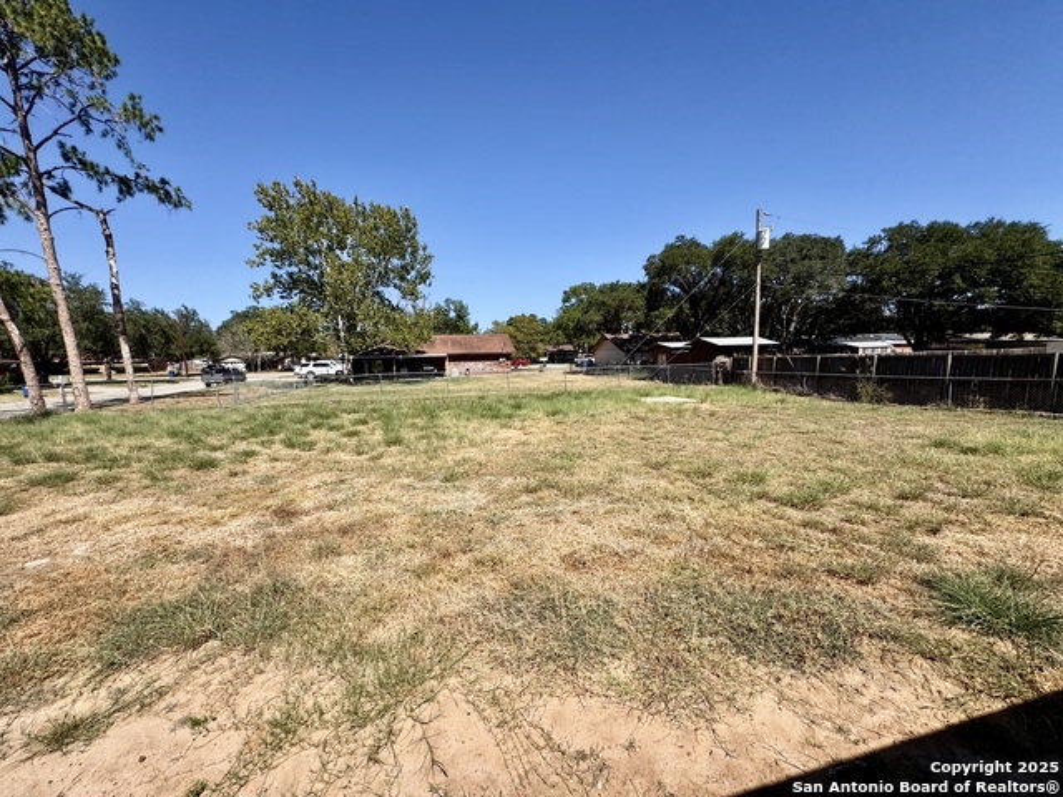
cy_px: 398
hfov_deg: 102.1
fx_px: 430
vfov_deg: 85.7
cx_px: 532
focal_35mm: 14
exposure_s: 1/1927
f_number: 2.2
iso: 50
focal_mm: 2.22
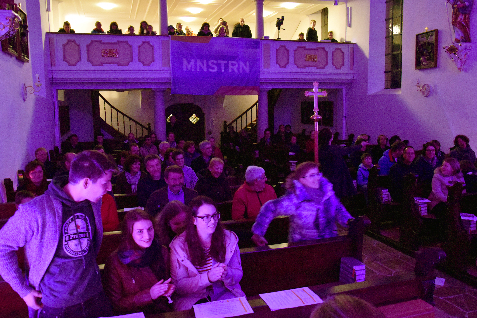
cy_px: 159
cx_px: 238
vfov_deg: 41.7
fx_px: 417
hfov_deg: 59.5
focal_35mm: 32
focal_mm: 21
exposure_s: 1/60
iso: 6400
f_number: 5
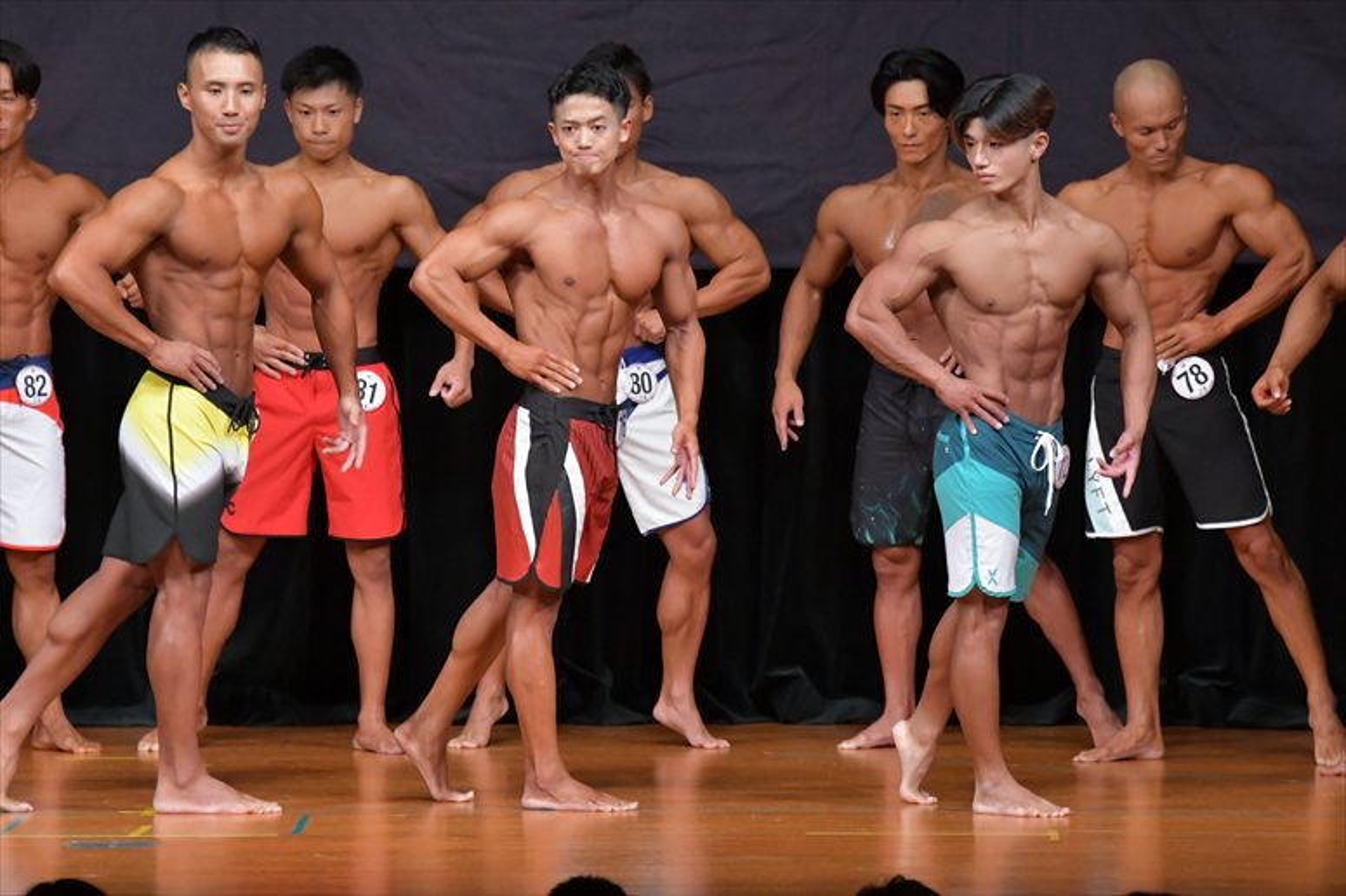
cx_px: 673
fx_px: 10651
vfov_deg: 4.8
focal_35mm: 285
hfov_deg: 7.2
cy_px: 448
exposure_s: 1/400
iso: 5000
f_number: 5.6
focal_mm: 190
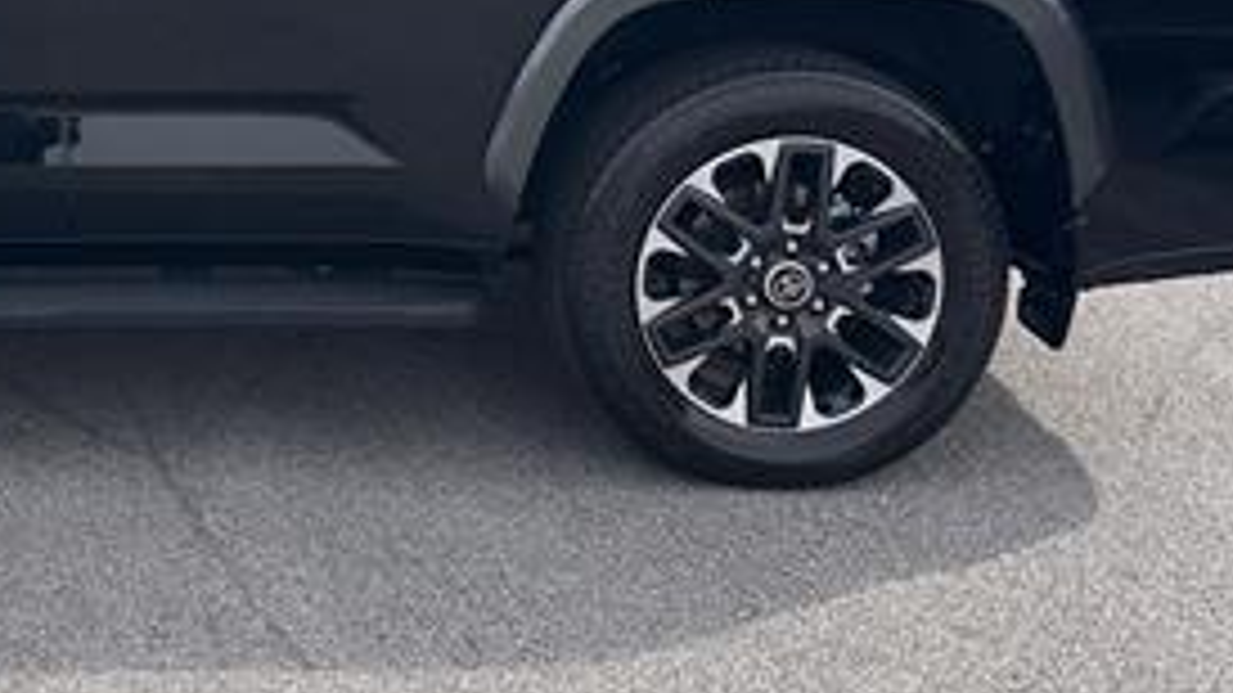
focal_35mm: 61
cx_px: 9
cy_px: -130
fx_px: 1994
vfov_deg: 18.7
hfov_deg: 31.8
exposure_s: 1/4545
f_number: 1.78
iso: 80
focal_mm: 6.86
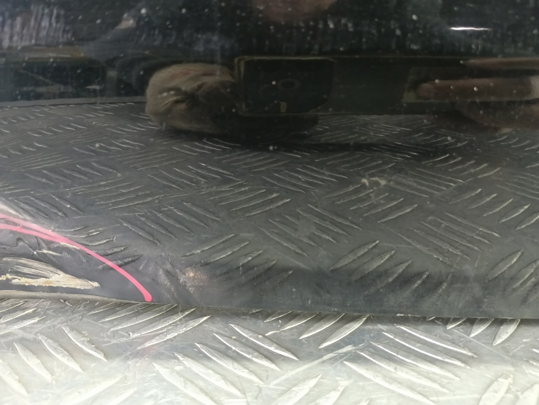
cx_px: 270
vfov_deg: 58.9
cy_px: 202
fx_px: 358
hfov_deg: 73.9
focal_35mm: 23
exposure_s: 1/25
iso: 721
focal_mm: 4.11
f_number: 1.6
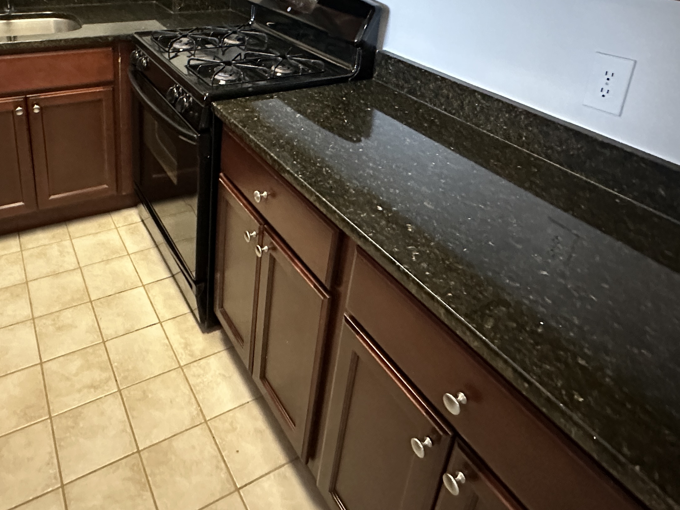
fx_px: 511
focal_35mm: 26
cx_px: 235
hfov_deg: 65.8
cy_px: 87
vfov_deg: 49.3
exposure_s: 1/40
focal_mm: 2.22
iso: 1000
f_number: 2.2
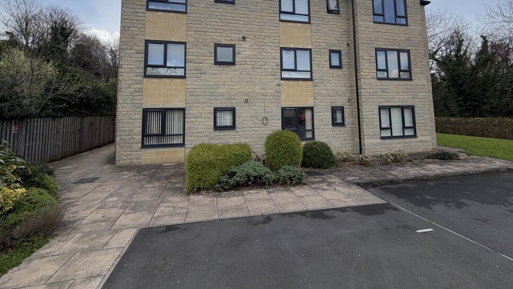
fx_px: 218
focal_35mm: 16
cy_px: 92
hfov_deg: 99.4
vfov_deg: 65.0
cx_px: 259
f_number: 2.2
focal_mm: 2.22
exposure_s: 1/830
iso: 32
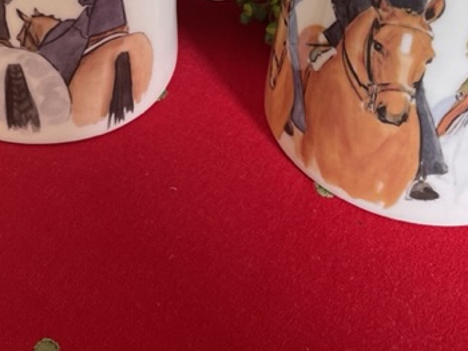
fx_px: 1028
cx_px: 91
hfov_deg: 25.2
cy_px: -68
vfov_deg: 18.4
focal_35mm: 76
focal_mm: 4.2
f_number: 1.6
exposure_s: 1/121
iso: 80
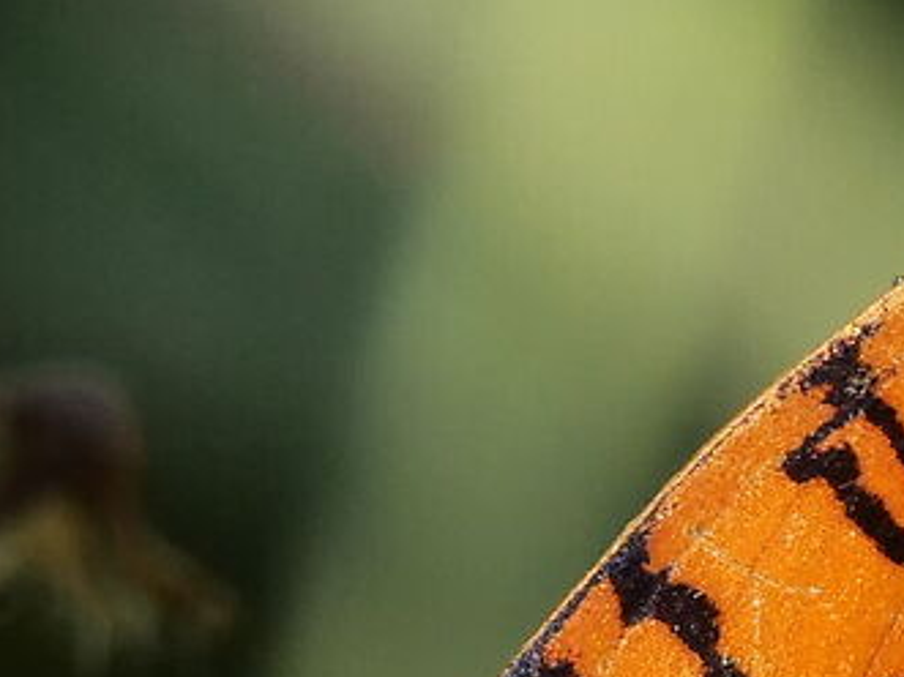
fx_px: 151491
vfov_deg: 0.3
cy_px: 611
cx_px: 1677
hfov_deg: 0.3
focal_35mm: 5803
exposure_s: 1/640
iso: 400
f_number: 11
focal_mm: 400
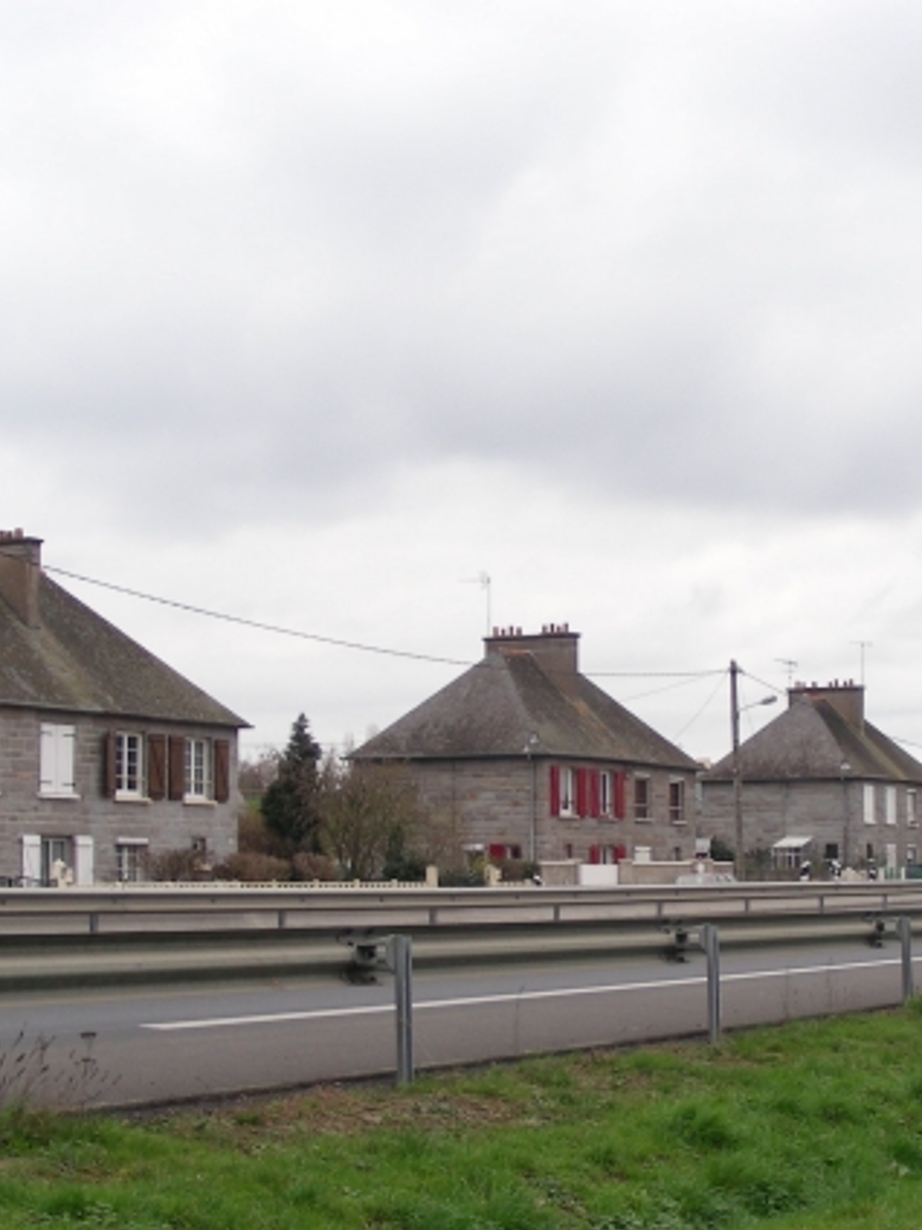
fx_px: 2344
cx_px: 635
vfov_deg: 29.3
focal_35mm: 66
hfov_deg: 22.1
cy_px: 714
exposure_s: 1/114
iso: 50
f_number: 3.5
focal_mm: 6.8
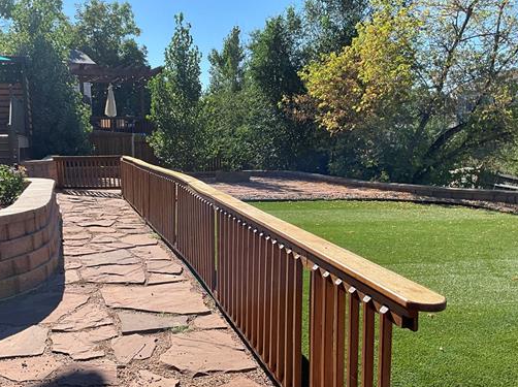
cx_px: 198
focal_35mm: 37
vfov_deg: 38.4
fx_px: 553
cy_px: 231
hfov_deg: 49.8
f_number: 1.8
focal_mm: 3
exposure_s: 1/1098
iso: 25
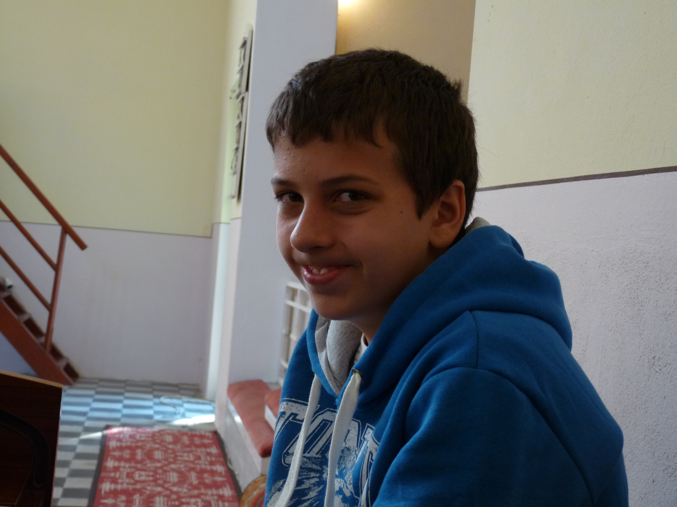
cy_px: 254
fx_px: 1154
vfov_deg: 24.8
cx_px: 338
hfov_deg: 32.7
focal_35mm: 59
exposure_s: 1/30
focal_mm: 10.4
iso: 250
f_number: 3.2
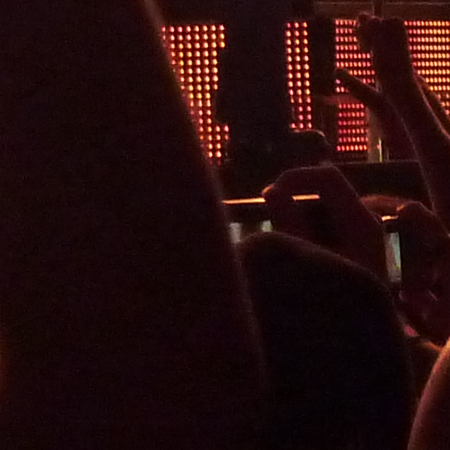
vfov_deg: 6.0
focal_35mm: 284
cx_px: 56
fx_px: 4177
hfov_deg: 6.2
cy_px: -367
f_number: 3.8
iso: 500
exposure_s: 1/250
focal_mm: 7.9
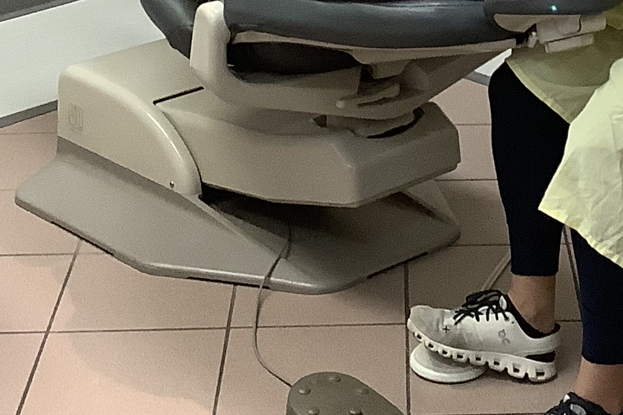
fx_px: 1903
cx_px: 477
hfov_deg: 18.5
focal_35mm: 110
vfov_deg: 11.9
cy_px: -206
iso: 125
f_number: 2.4
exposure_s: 1/60
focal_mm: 3.3
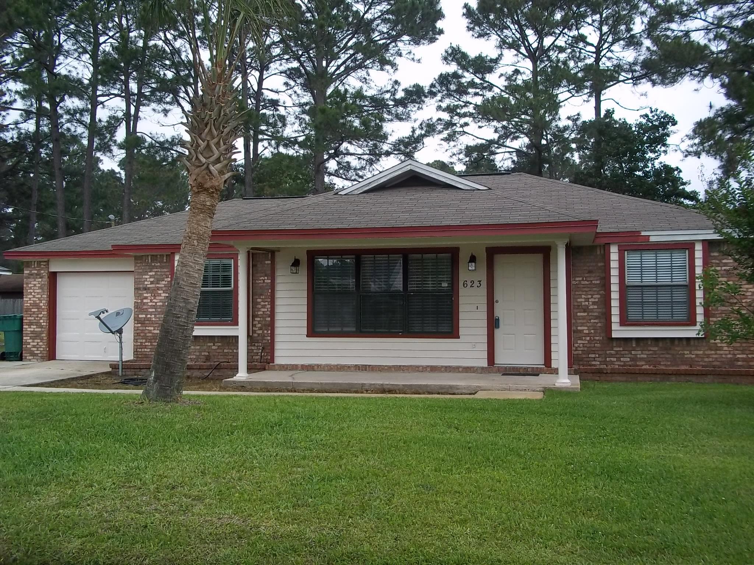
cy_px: 282
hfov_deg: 51.4
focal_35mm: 36
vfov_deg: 39.7
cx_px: 377
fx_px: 784
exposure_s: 1/250
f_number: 3.1
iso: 80
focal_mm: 6.5
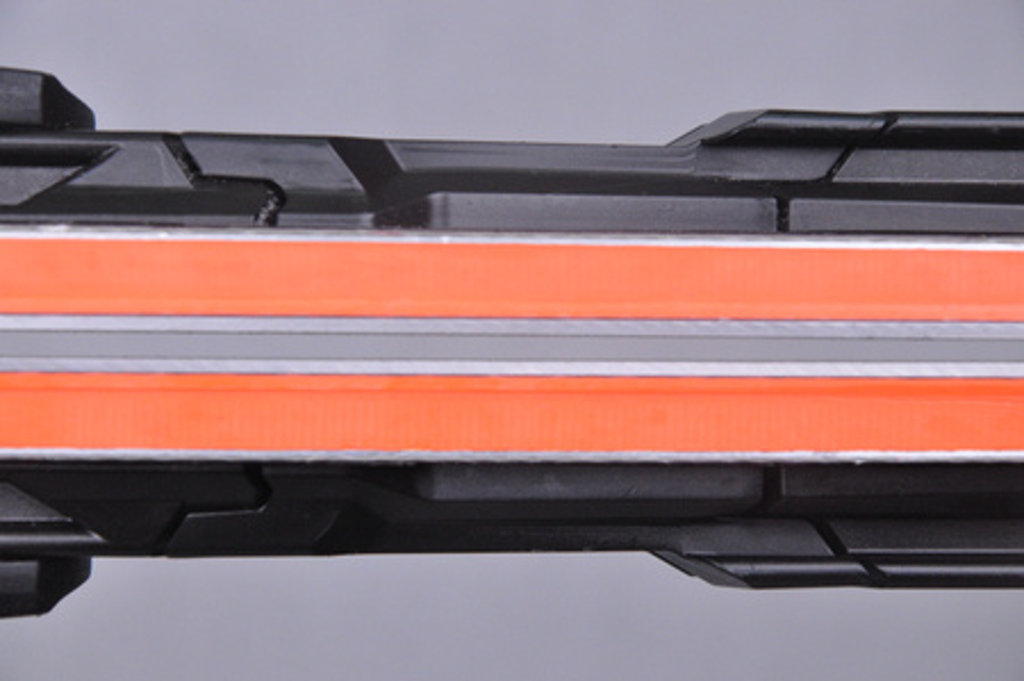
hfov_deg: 13.1
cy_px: 340
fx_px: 4475
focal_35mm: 158
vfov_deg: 8.7
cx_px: 512
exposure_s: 1/125
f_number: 9.5
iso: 3200
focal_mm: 105
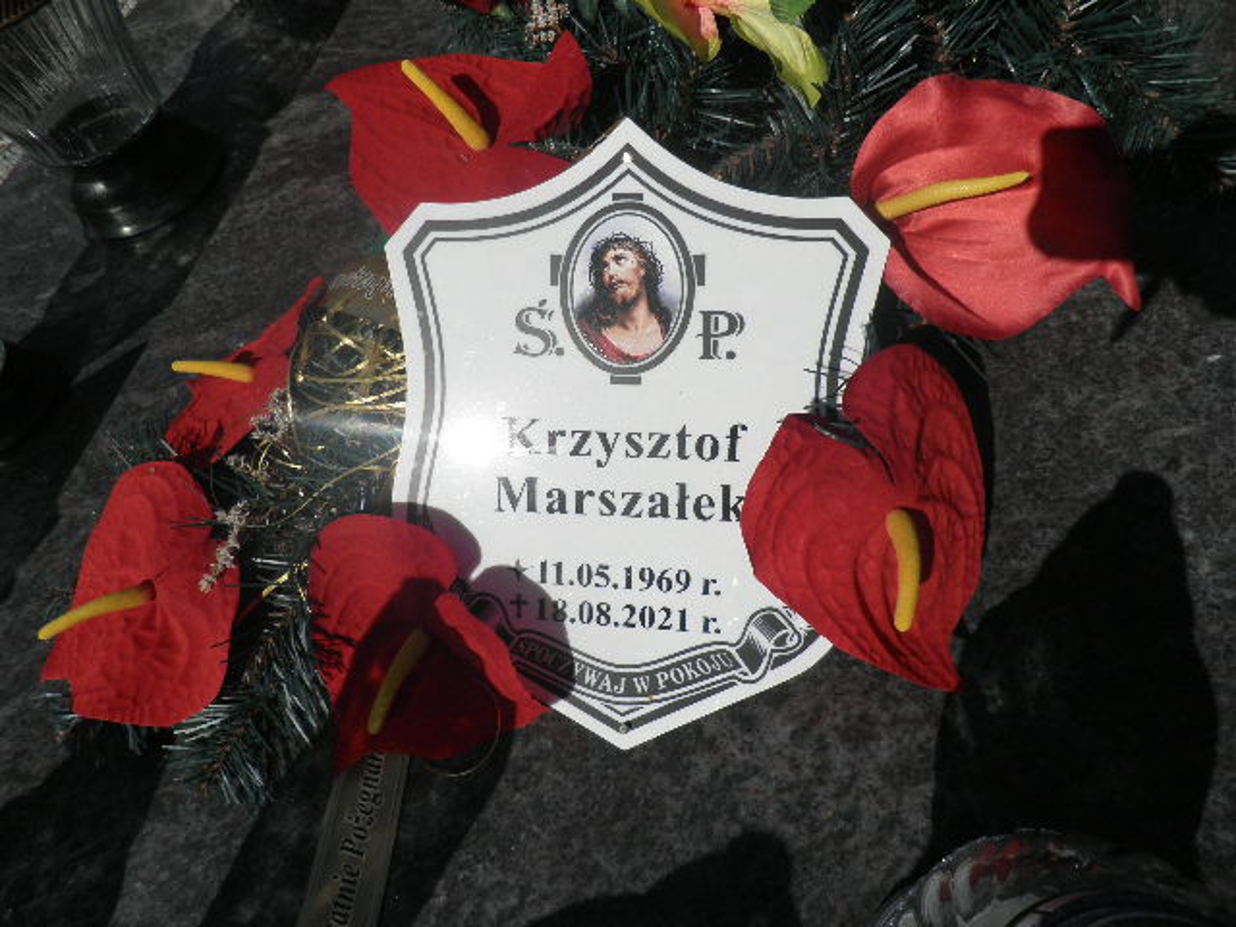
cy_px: 464
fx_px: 857
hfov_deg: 71.6
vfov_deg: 56.8
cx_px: 618
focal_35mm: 24
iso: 64
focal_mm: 4.3
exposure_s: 1/500
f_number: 8.3
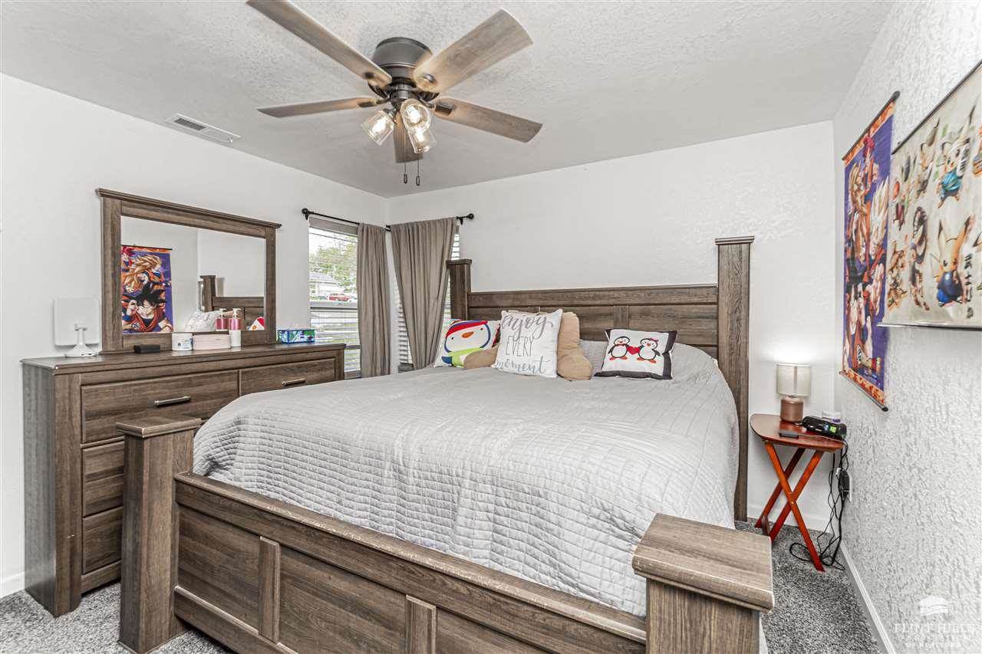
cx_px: 491
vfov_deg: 77.3
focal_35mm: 15
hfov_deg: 100.4
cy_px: 327
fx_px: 409
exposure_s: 1/60
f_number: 10
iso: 800
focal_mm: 10
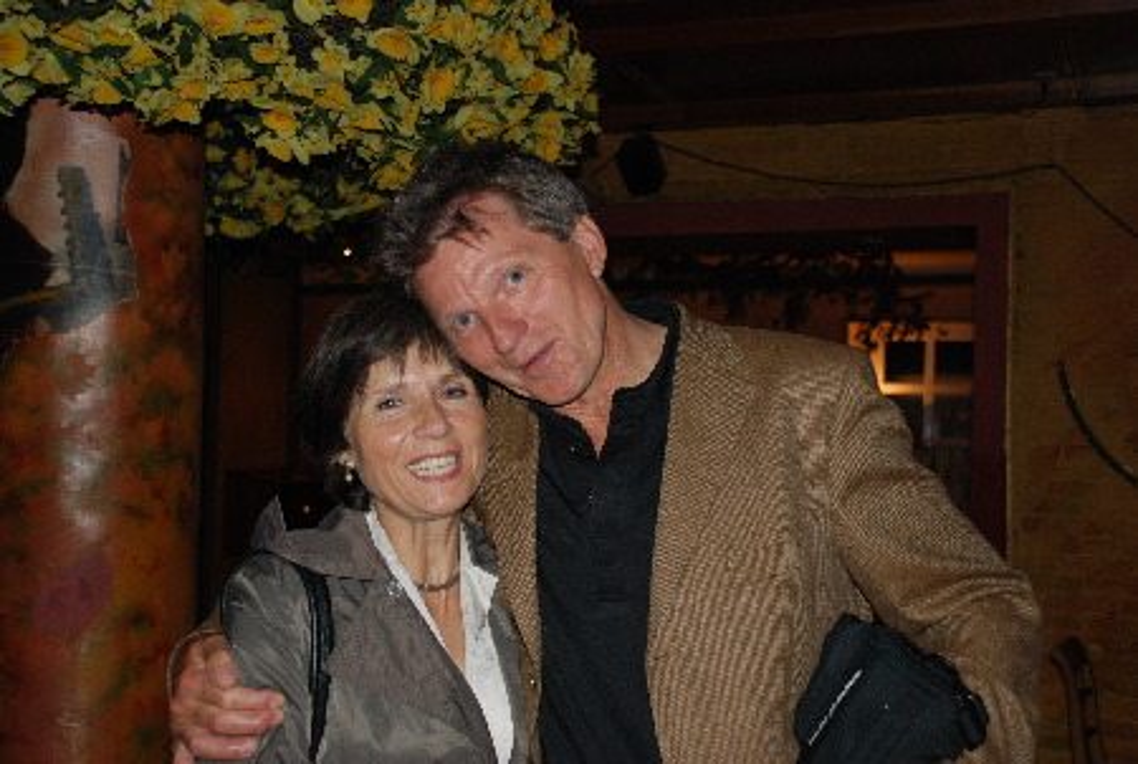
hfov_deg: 41.0
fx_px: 1520
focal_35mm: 48
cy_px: 382
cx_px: 569
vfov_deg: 28.2
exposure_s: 1/60
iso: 200
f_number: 4.2
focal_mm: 32
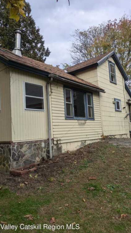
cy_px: 118
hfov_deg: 41.5
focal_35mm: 28
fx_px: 173
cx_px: 64
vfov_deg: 67.9
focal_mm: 5.43
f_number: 1.89
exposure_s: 1/253
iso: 45
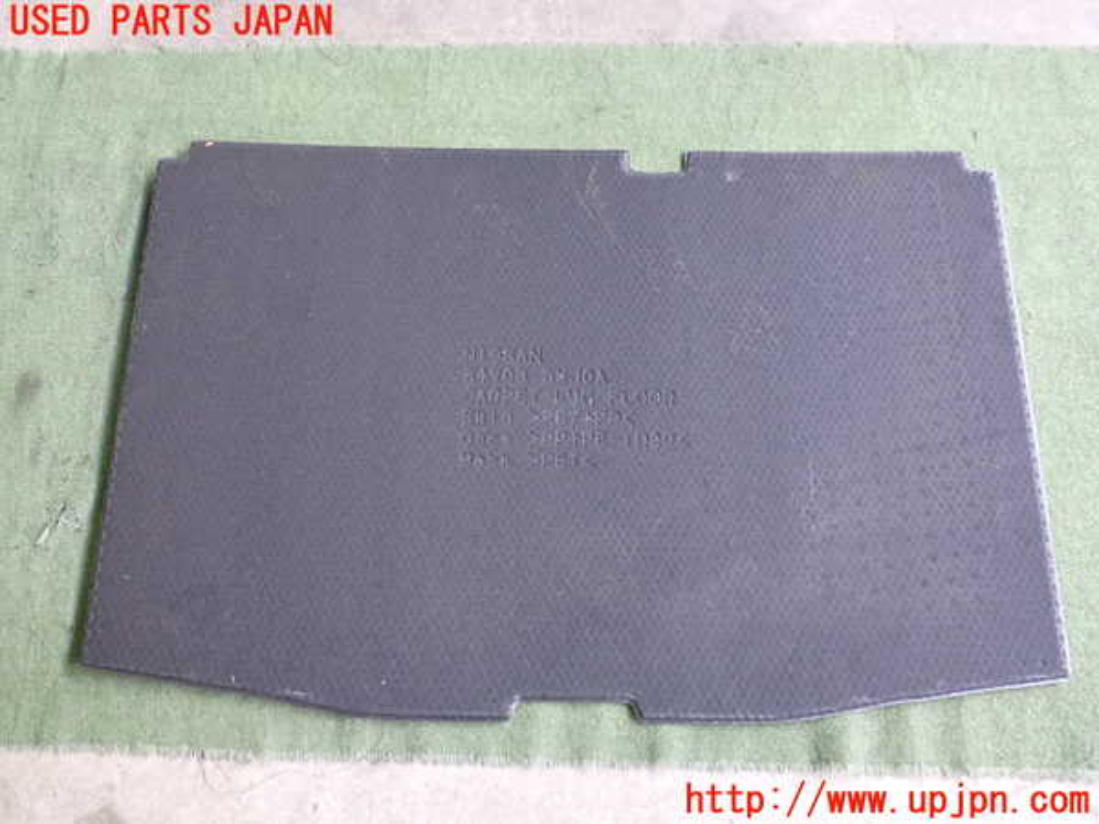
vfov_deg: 46.8
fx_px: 952
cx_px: 550
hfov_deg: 60.0
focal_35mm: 30
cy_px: 412
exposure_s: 1/30
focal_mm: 5.4
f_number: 2.3
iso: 400
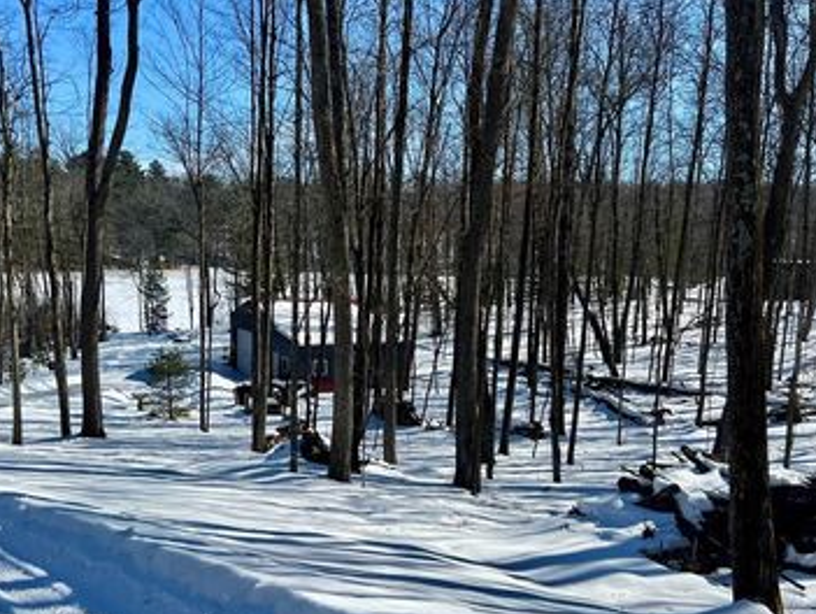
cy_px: 397
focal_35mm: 37
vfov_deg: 38.4
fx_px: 873
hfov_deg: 49.8
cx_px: 335
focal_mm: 5.7
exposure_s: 1/6211
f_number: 1.5
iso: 50
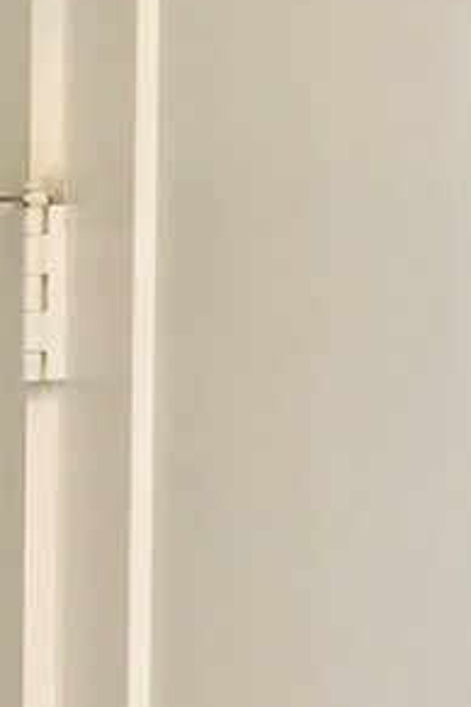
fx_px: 4023
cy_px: 821
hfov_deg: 6.3
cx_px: -835
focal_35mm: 205
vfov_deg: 9.9
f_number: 1.8
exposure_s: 1/30
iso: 32
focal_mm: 3.99
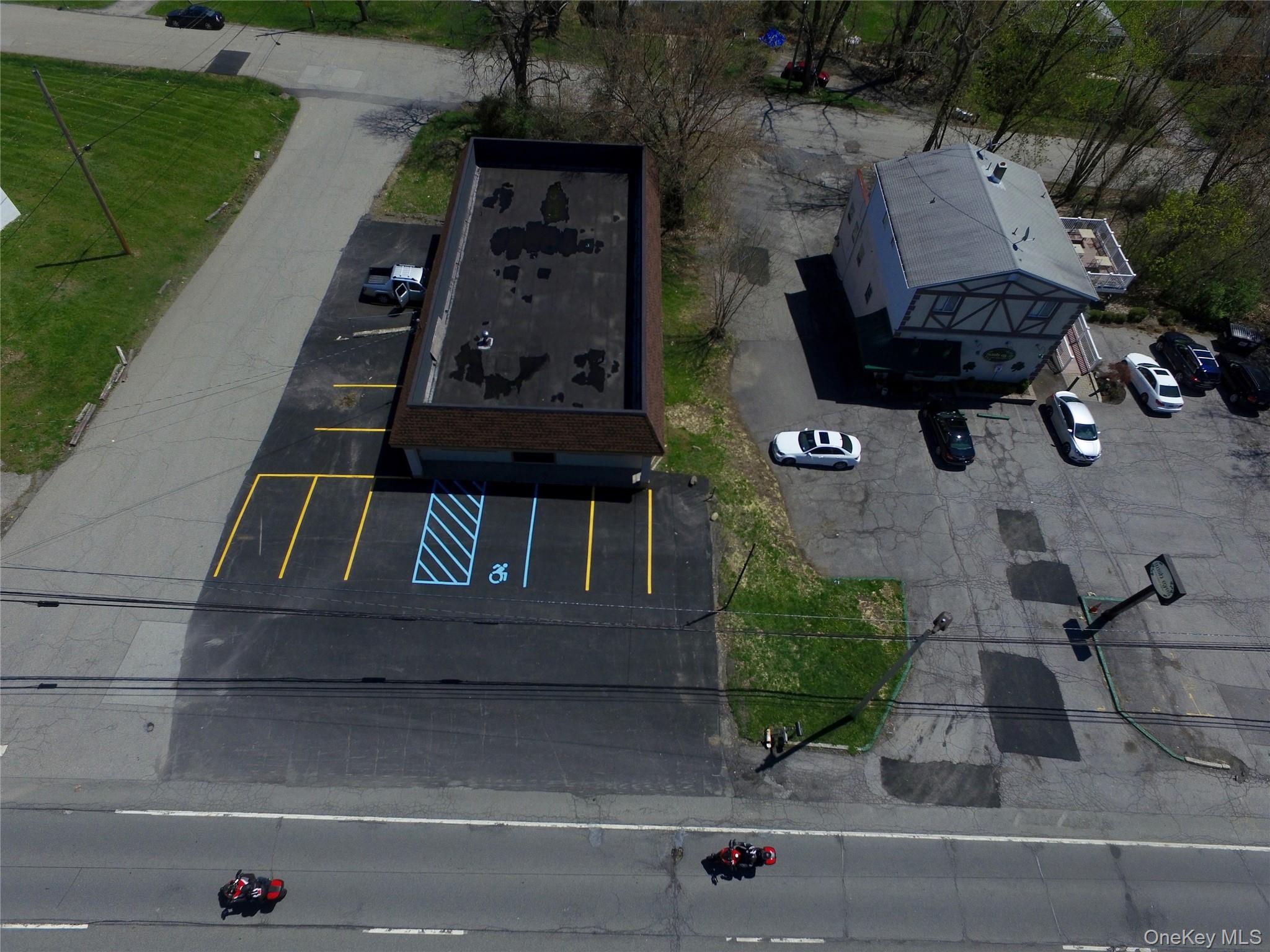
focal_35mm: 20
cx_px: 635
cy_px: 476
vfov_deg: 66.0
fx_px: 734
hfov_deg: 81.7
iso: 100
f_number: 2.8
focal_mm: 3.61
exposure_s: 1/2688
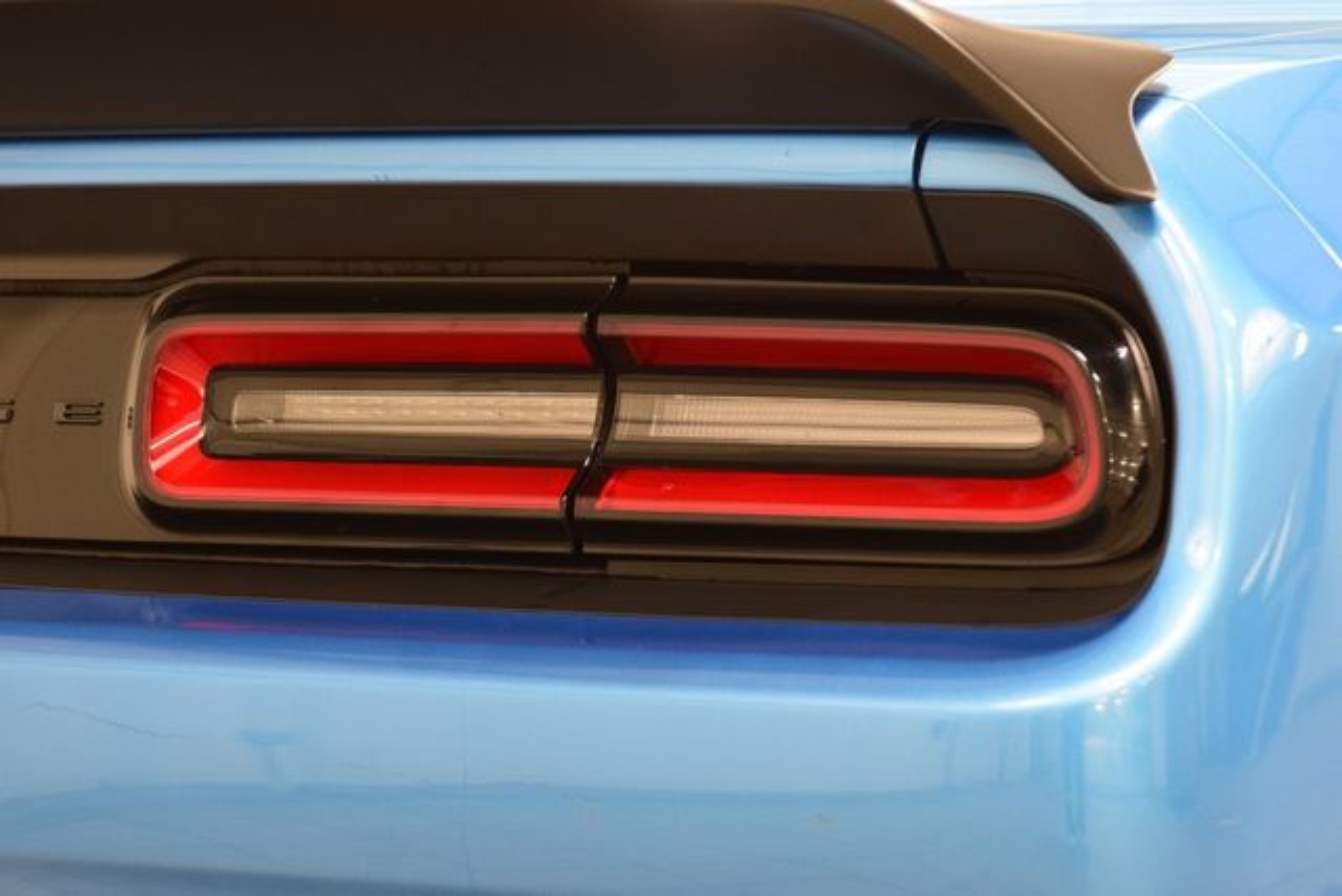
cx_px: 671
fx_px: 3915
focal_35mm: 105
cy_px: 448
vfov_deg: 13.0
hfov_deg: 19.5
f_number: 4.5
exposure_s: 1/30
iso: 1600
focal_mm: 70
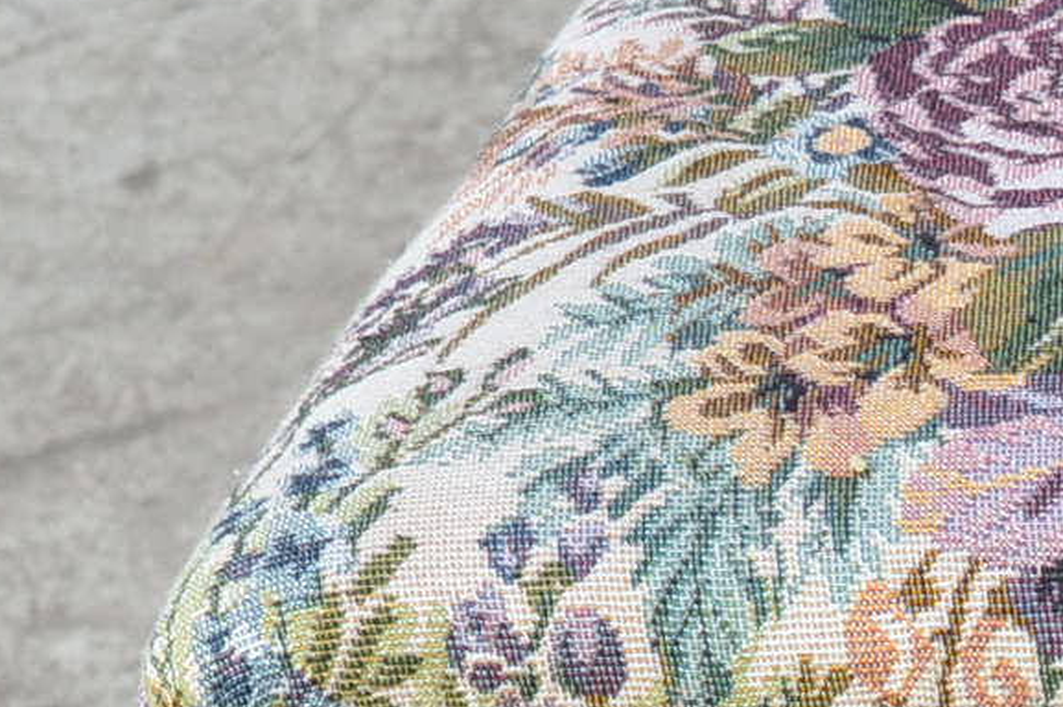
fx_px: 8764
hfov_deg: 6.7
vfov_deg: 4.6
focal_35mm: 297
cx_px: 2157
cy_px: 1401
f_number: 9
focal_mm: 38
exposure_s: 1/160
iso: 100
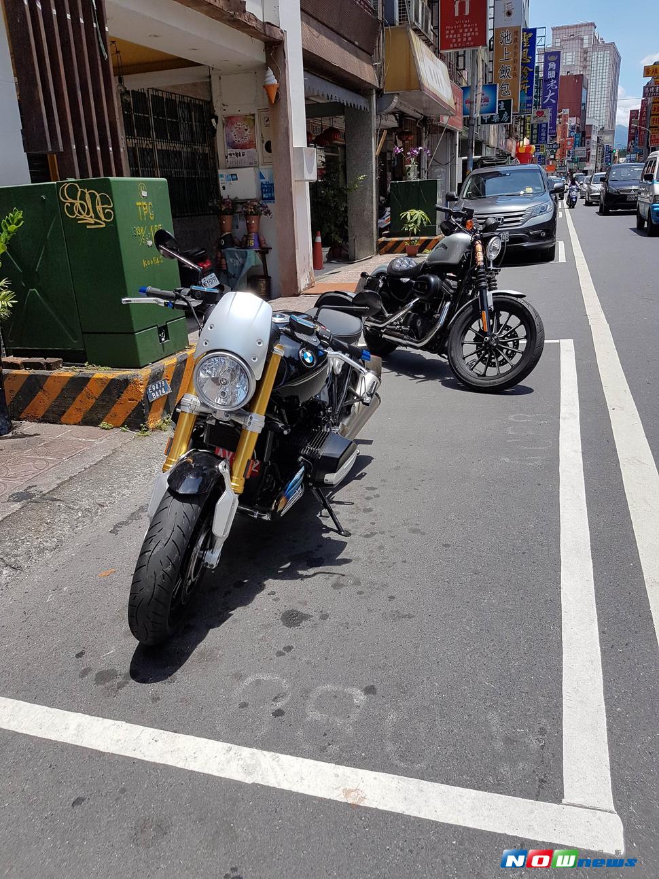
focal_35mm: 26
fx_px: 660
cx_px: 330
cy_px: 440
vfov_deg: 67.3
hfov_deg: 53.1
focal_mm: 4.2
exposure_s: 1/1632
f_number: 1.7
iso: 40
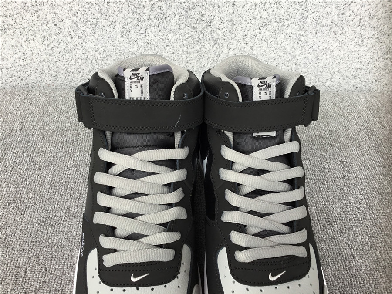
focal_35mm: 31
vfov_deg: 45.4
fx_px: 351
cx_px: 196
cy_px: 147
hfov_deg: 58.4
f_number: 2.4
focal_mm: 3.3
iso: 25
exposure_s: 1/50
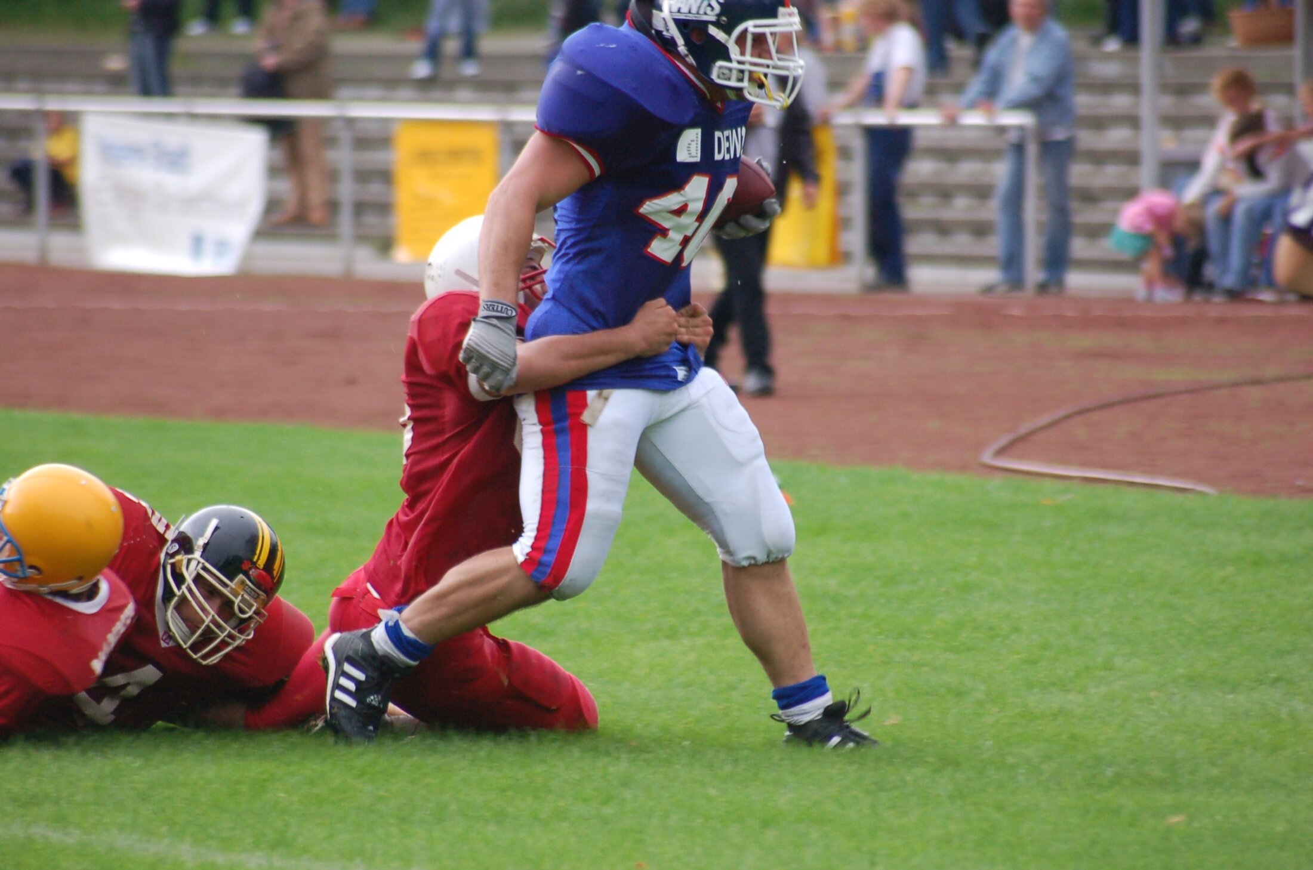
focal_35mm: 360
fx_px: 13105
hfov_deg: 5.7
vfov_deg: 3.8
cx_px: 656
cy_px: 435
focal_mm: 240
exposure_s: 1/250
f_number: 5.3
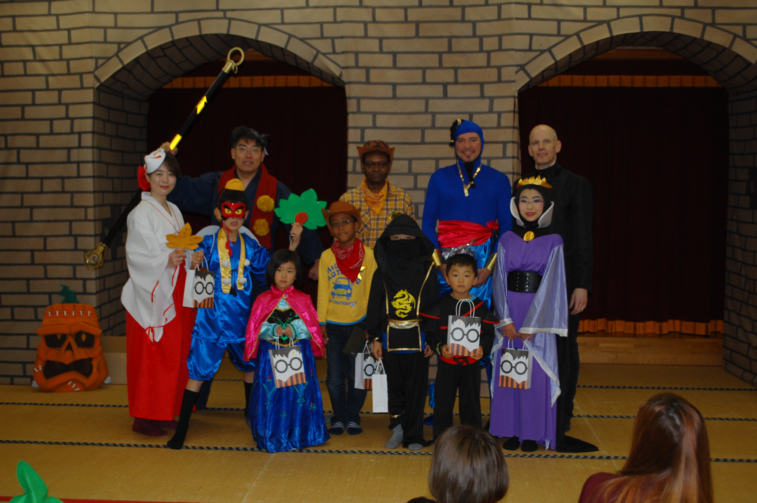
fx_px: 914
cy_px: 252
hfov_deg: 45.0
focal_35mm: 44
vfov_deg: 30.8
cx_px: 378
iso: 400
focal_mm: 29
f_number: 4.8
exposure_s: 1/60
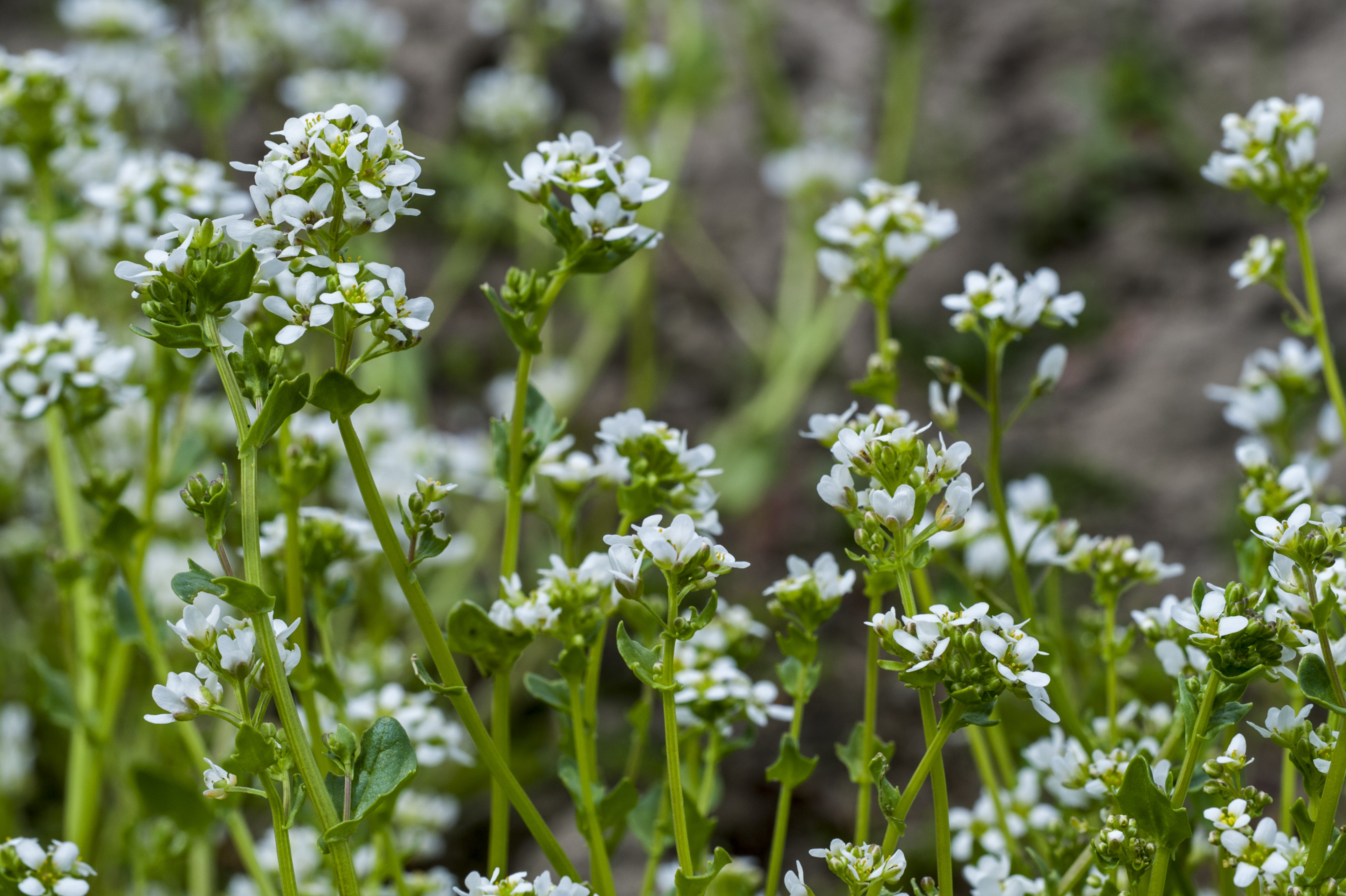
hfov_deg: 11.1
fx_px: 6950
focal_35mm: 186
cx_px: 674
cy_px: 449
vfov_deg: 7.4
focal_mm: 185
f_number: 13
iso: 400
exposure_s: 1/400
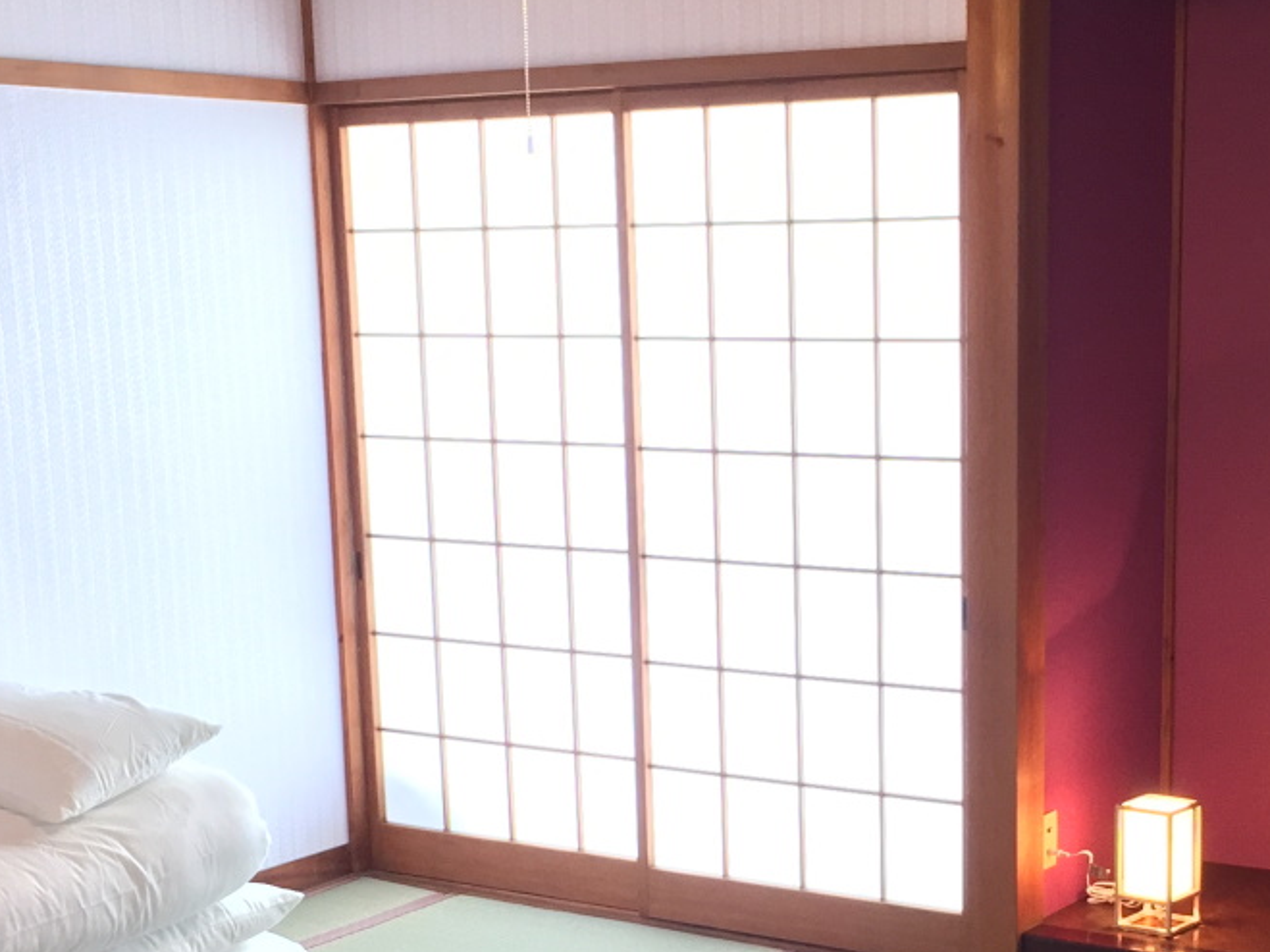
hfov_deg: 29.3
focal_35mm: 66
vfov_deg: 21.9
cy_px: 797
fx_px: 2421
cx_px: 771
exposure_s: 1/30
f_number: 2.2
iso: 200
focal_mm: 4.15
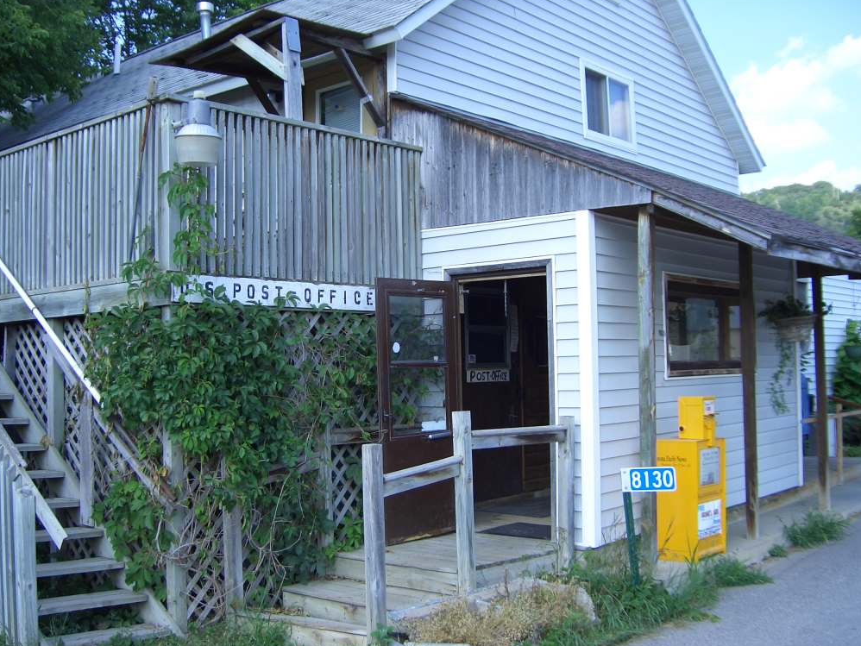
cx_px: 422
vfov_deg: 36.0
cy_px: 319
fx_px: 995
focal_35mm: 40
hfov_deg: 46.8
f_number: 2.8
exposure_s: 1/320
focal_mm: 8
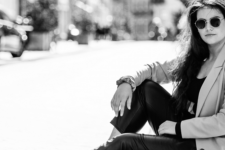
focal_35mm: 165
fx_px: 1031
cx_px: 129
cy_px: 83
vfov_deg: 8.3
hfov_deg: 12.4
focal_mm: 100
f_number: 3.2
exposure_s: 1/1250
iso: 100
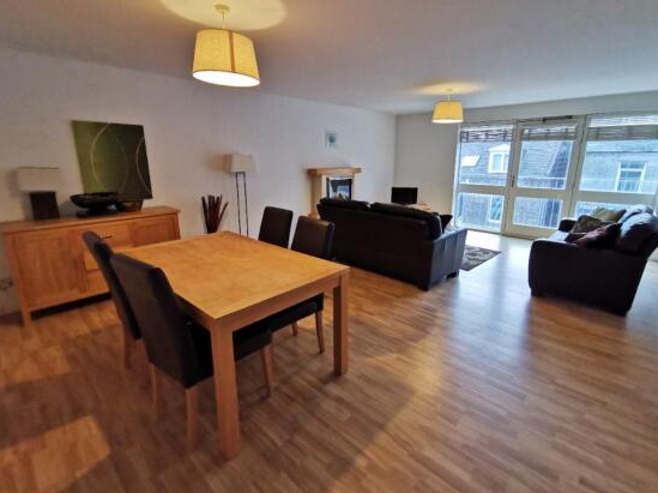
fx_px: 323
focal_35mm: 17
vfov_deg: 74.6
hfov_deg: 91.0
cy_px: 233
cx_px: 341
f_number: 2.2
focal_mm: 2.35
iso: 400
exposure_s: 1/33.3
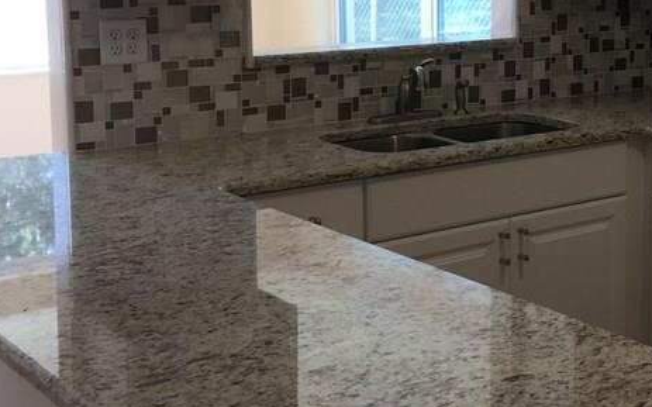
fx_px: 1208
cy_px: 63
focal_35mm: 68
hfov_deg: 28.2
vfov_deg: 18.9
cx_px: 670
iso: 32
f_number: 2.2
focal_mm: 4.15
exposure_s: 1/60
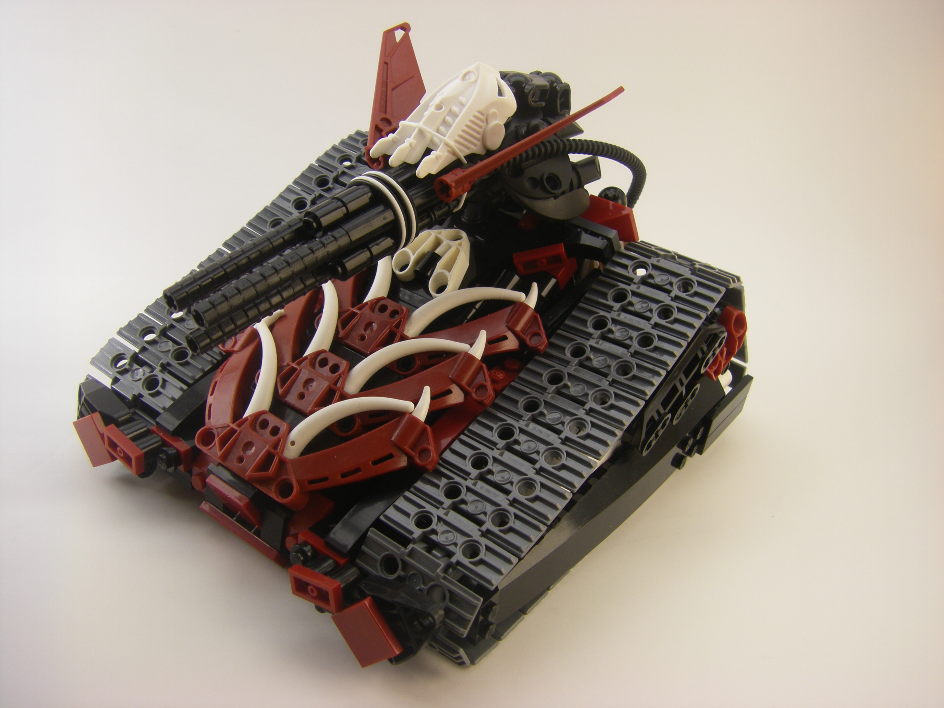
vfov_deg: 37.7
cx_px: 472
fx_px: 1036
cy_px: 354
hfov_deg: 49.0
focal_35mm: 38
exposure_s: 1/80
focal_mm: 6.3
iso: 64
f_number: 3.5
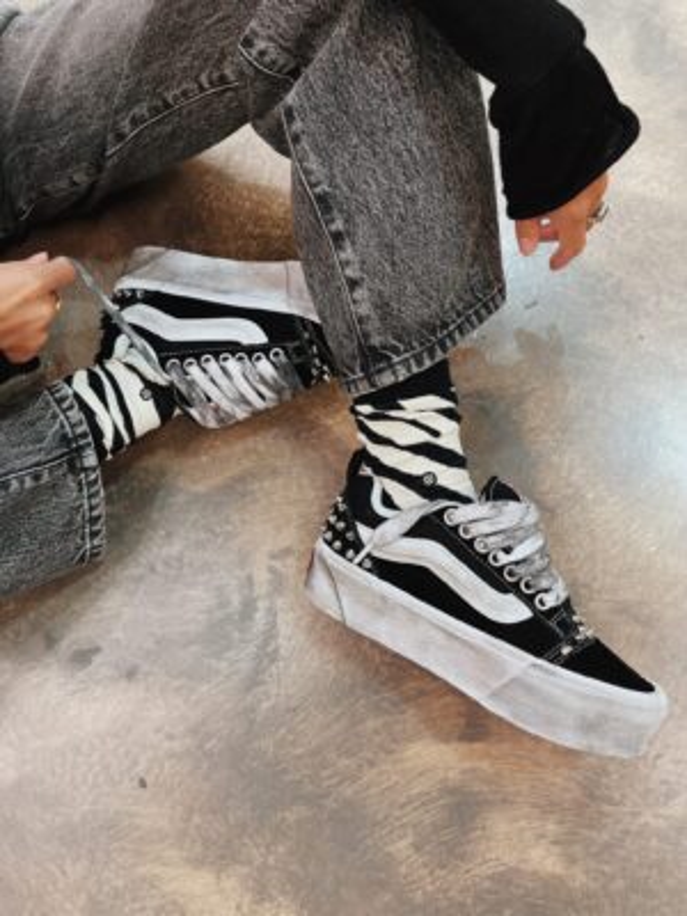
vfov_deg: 67.3
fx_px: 688
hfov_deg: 53.1
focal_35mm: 26
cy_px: 458
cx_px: 344
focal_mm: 5.1
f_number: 1.6
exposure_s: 1/100
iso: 100
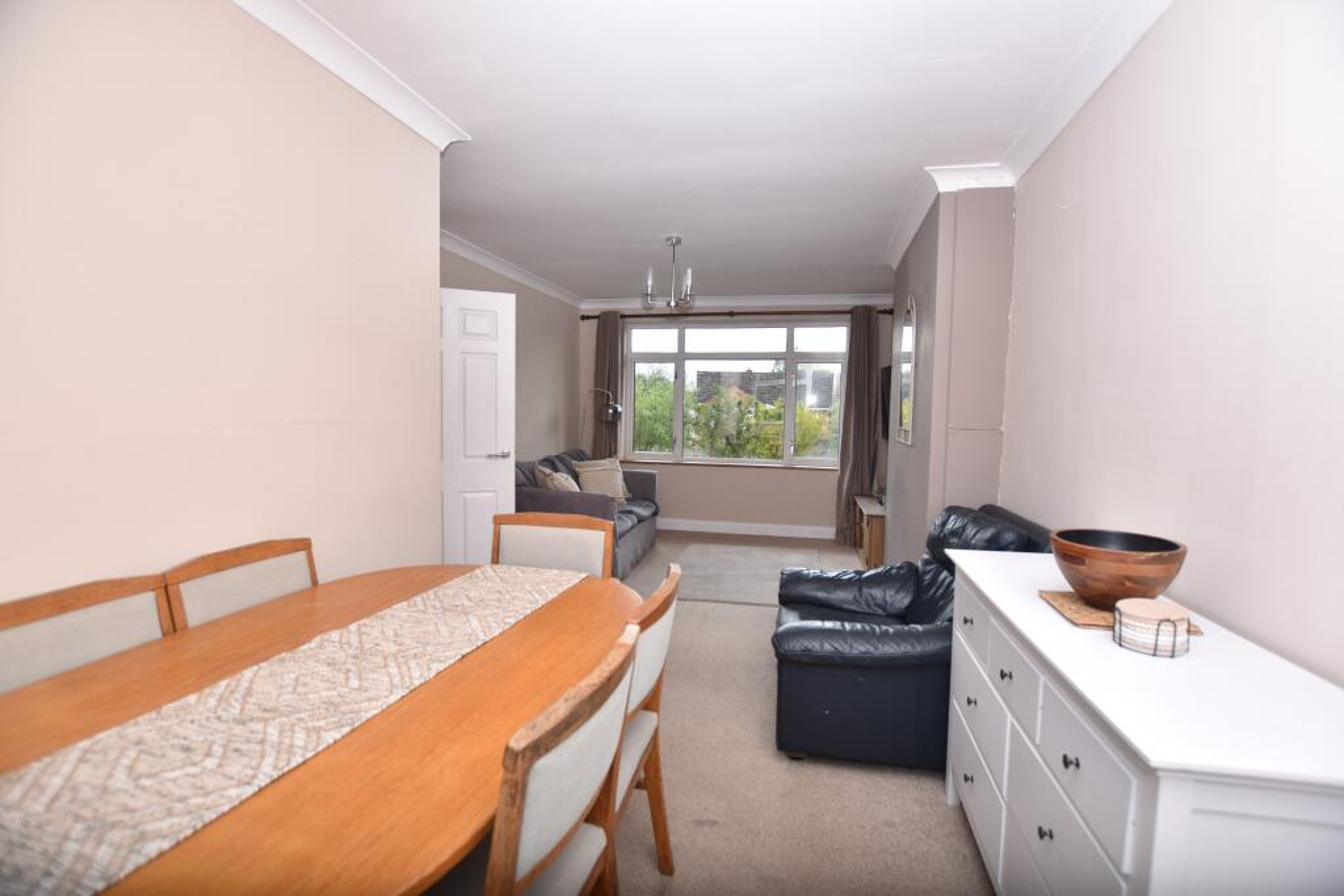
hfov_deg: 100.4
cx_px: 672
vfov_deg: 77.3
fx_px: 560
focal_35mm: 15
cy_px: 448
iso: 100
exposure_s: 1/250
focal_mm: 10
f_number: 3.5
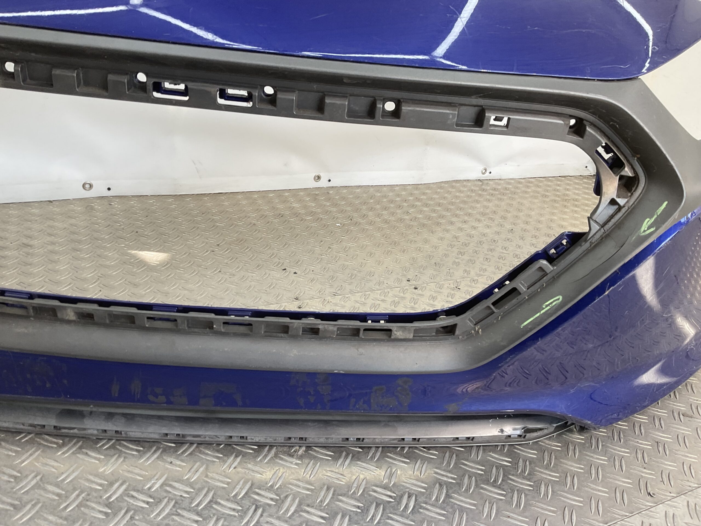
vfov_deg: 48.2
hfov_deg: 61.7
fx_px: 587
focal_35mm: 29
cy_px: 263
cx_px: 350
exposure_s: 1/120
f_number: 1.8
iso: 25
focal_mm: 3
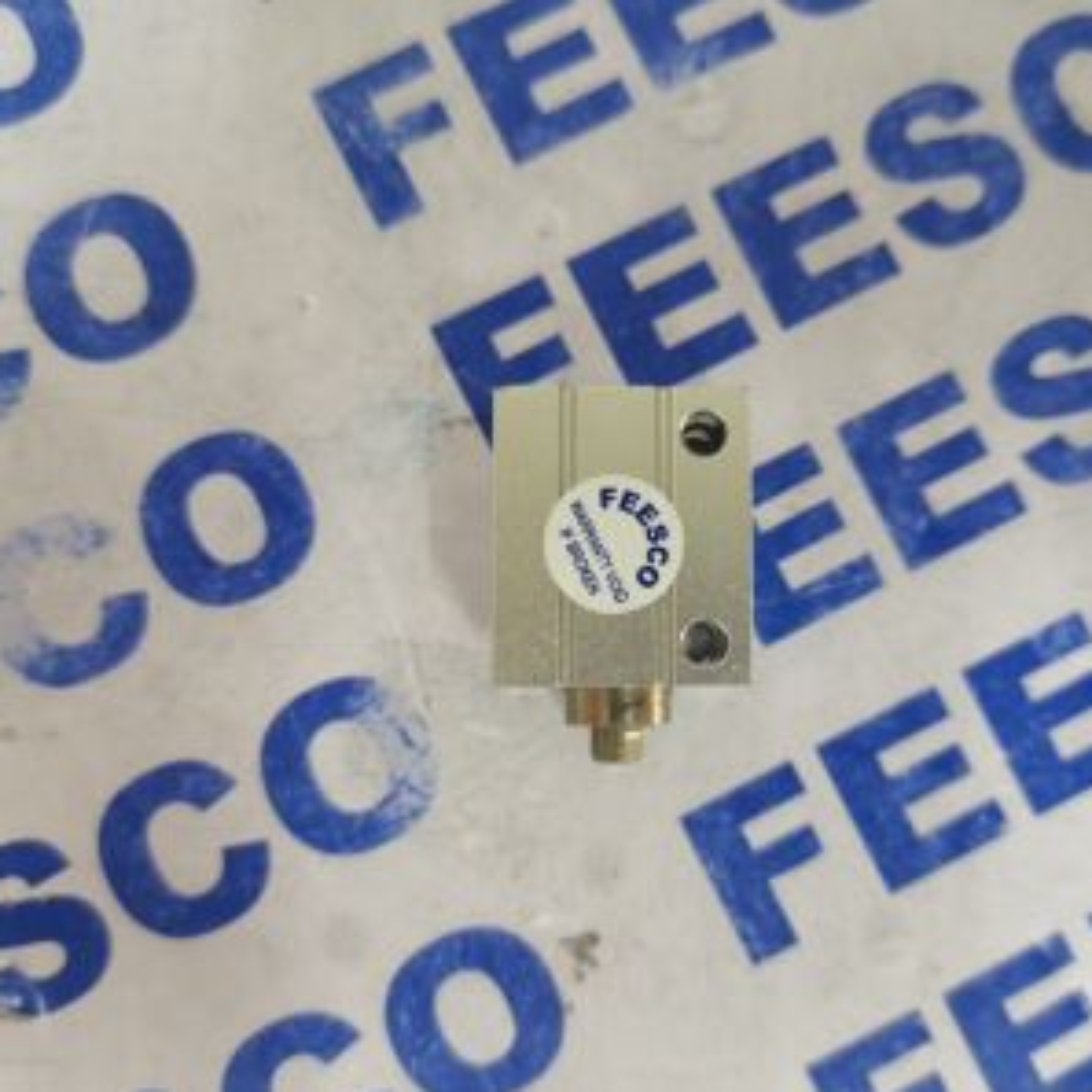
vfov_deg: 52.5
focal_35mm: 31
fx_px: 1106
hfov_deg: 52.4
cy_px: 548
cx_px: 618
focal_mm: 5.58
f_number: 1.8
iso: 800
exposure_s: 1/33.3
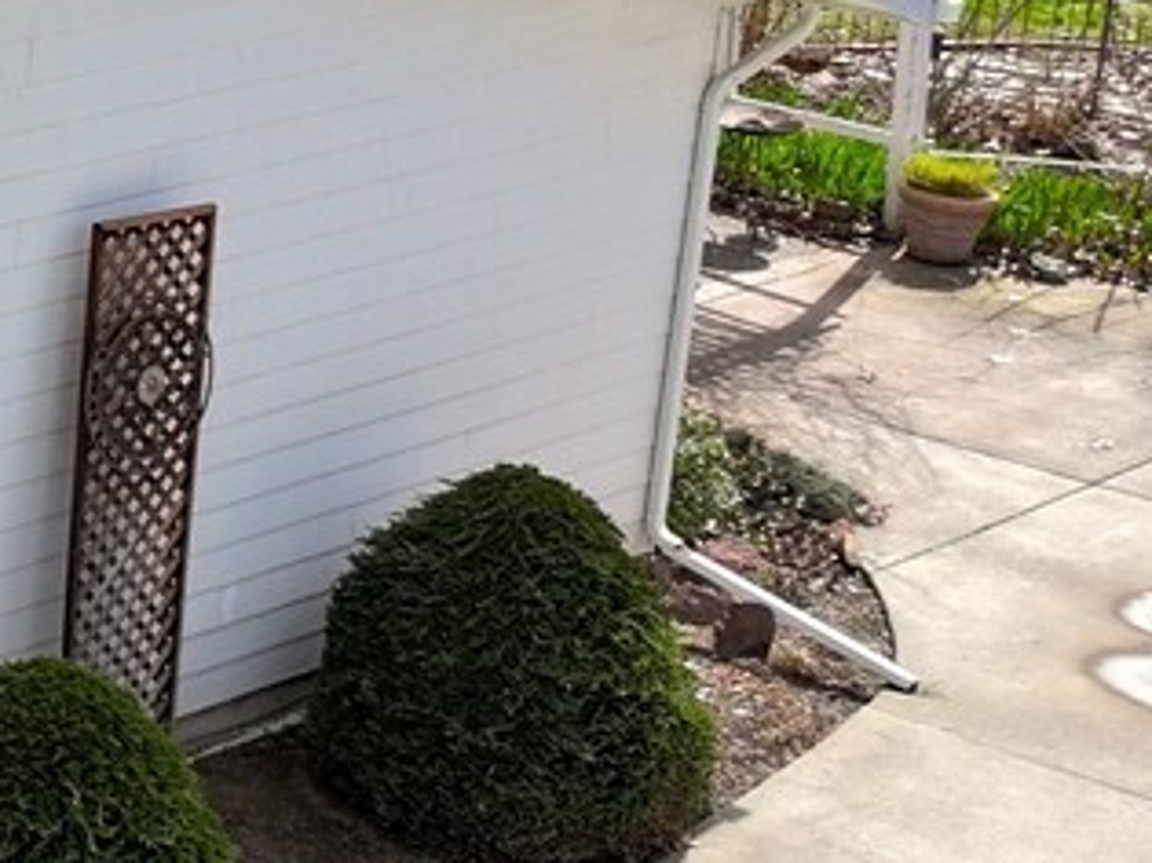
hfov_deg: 13.8
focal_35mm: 122
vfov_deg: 12.1
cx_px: -1145
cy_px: 95
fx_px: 4059
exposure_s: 1/1600
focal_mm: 12.29
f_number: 2.8
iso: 100
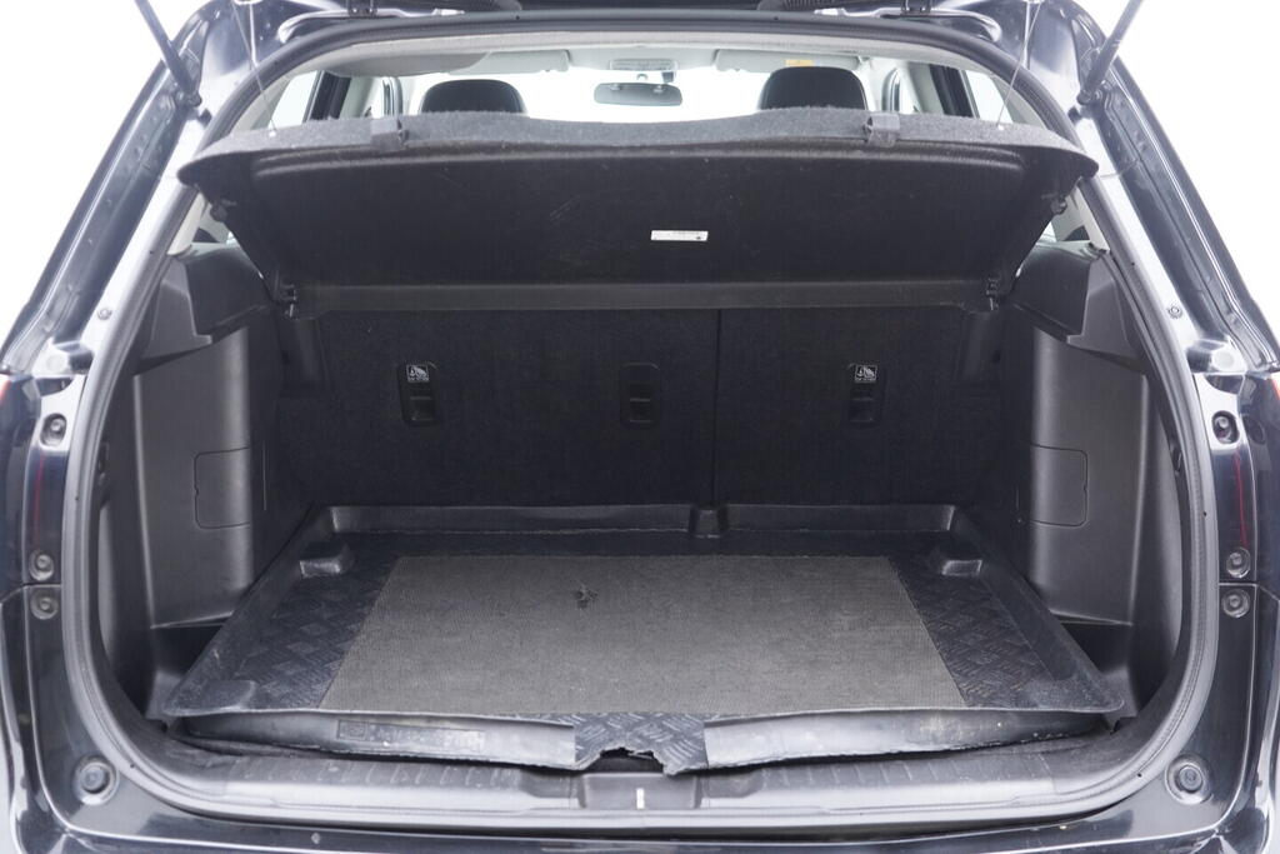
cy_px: 427
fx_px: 1280
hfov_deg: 53.1
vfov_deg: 36.9
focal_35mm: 36
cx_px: 640
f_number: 2.8
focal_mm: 24
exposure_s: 1/40
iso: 1000
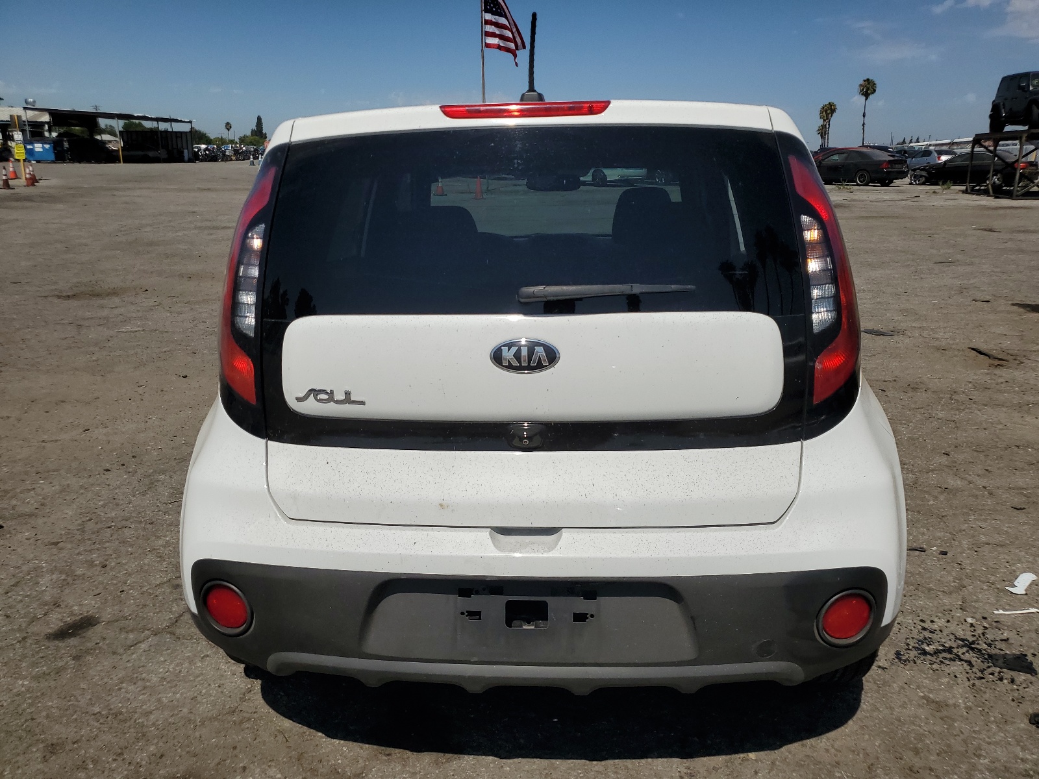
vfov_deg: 53.1
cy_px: 390
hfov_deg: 67.3
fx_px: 780
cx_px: 520
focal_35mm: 26
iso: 52
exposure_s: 1/10000
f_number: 1.5
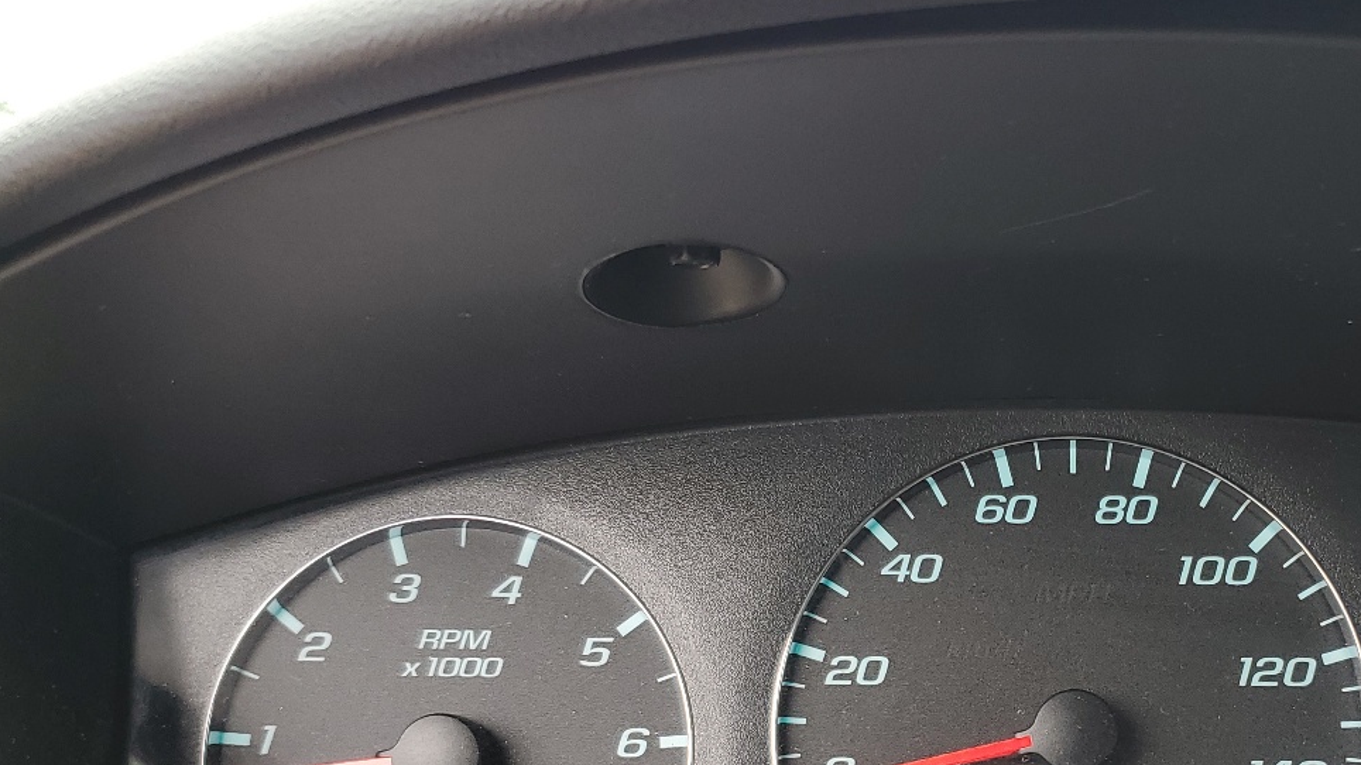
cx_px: 1048
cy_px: 710
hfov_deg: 42.2
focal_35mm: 47
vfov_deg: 24.6
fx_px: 1696
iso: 50
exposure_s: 1/233
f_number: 1.5
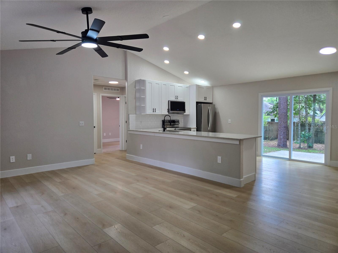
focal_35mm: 23
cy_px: 126
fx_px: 225
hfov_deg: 73.9
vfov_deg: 58.9
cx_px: 169
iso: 80
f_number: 1.8
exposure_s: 1/120
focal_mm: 5.4
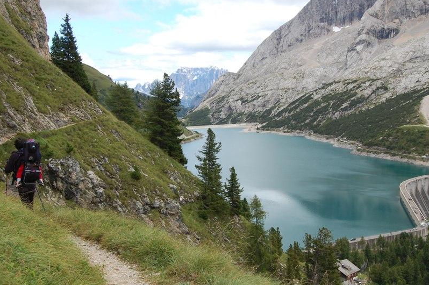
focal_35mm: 44
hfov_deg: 44.5
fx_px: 524
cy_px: 145
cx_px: 232
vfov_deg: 30.4
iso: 200
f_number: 7.1
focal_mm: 26
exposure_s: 1/200
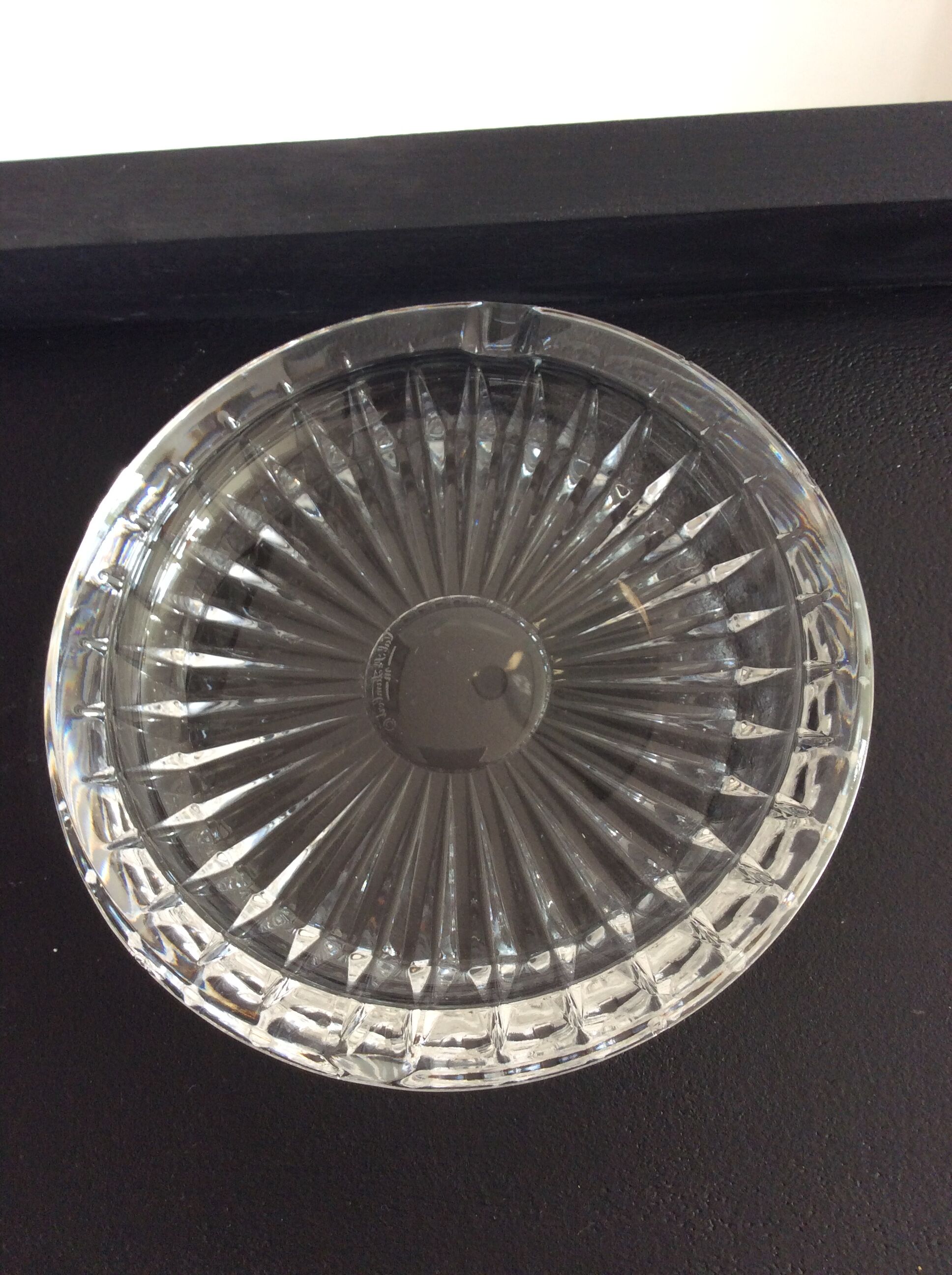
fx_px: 1177
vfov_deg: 56.9
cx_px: 476
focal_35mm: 32
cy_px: 638
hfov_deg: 44.1
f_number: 2.4
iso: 64
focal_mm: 3.3
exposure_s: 1/25
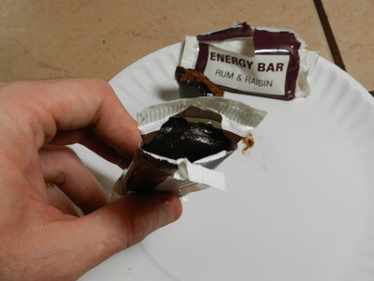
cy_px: 140
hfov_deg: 56.8
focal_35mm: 32
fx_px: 346
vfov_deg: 44.2
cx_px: 187
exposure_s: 1/160
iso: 640
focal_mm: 5.6
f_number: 3.7
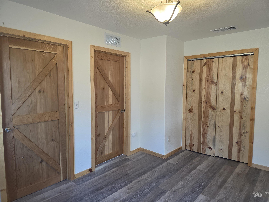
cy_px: 101
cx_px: 134
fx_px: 179
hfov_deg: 73.9
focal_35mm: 23
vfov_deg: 58.9
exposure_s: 1/120
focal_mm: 6.3
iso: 320
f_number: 1.7
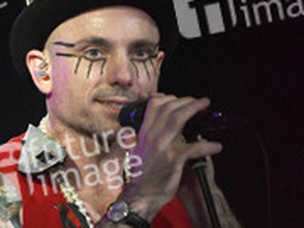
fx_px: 3759
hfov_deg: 4.6
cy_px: 252
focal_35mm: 428
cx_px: 105
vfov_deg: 3.5
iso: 3200
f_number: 3.2
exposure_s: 1/160
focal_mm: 200
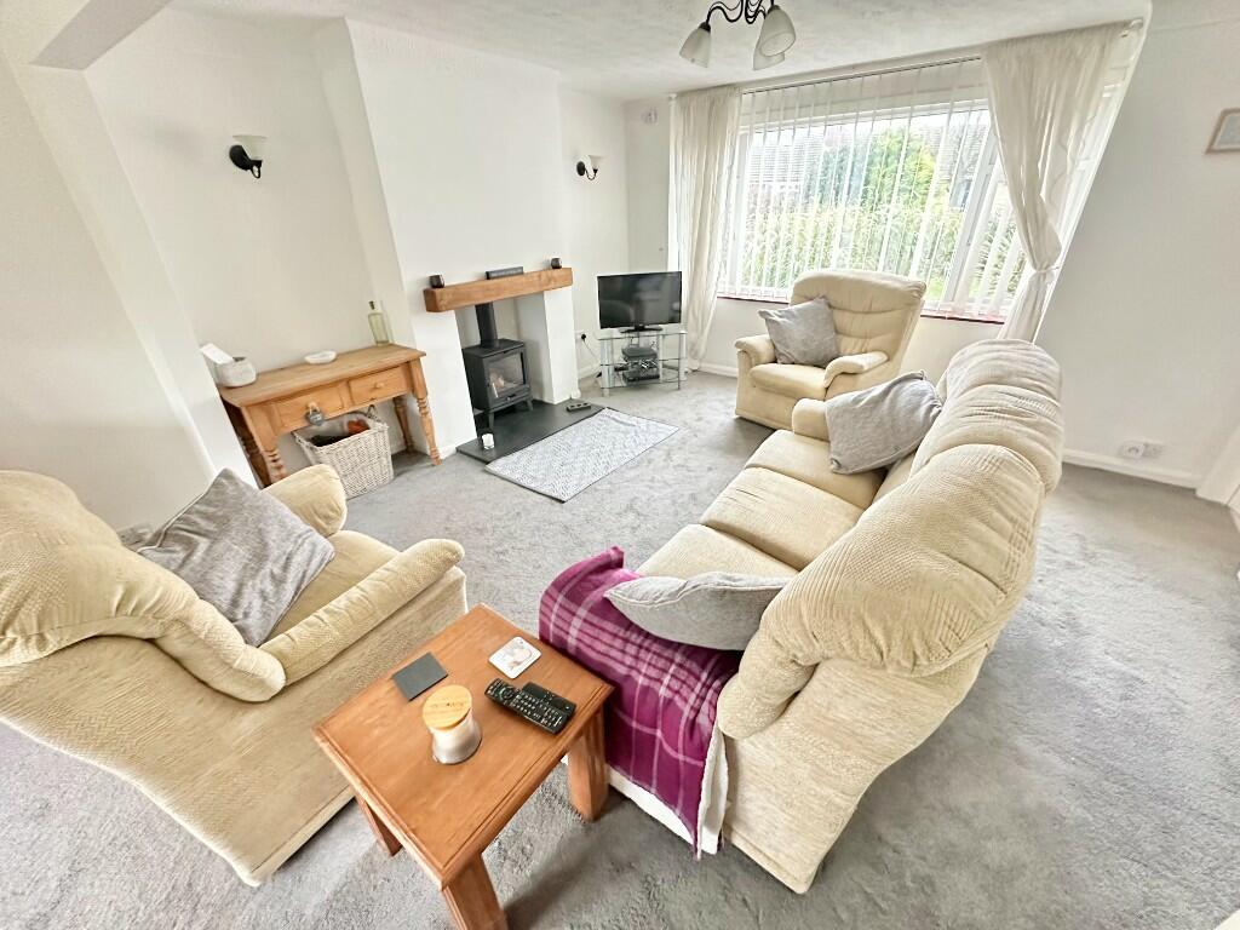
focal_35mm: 14
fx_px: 502
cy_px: 465
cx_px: 620
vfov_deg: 85.7
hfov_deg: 102.1
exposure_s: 1/49
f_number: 2.2
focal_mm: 2.22
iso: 1250
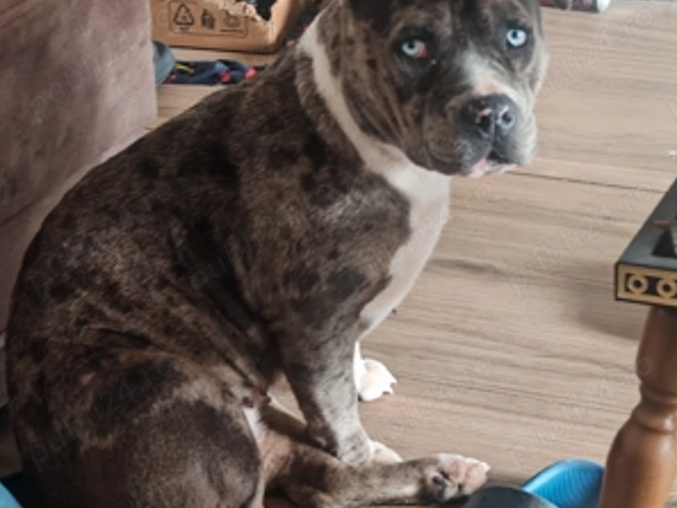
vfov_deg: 14.7
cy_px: 273
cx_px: 340
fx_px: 1976
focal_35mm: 101
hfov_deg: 19.4
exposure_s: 1/50
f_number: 2.6
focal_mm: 15.38
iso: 3200
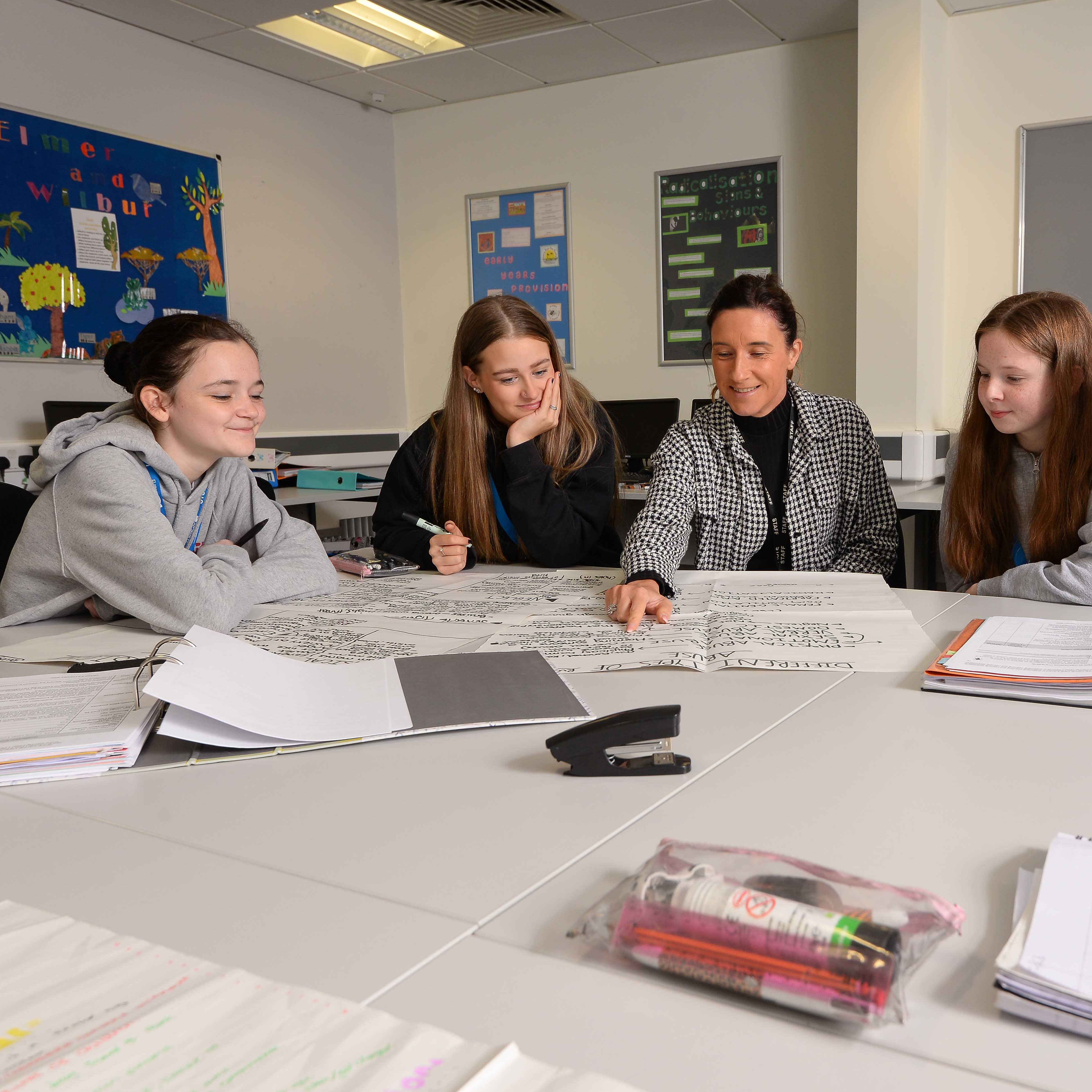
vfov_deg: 55.6
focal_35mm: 29
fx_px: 1035
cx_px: 738
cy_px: 533
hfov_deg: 54.4
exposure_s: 1/60
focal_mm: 22
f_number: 8
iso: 400
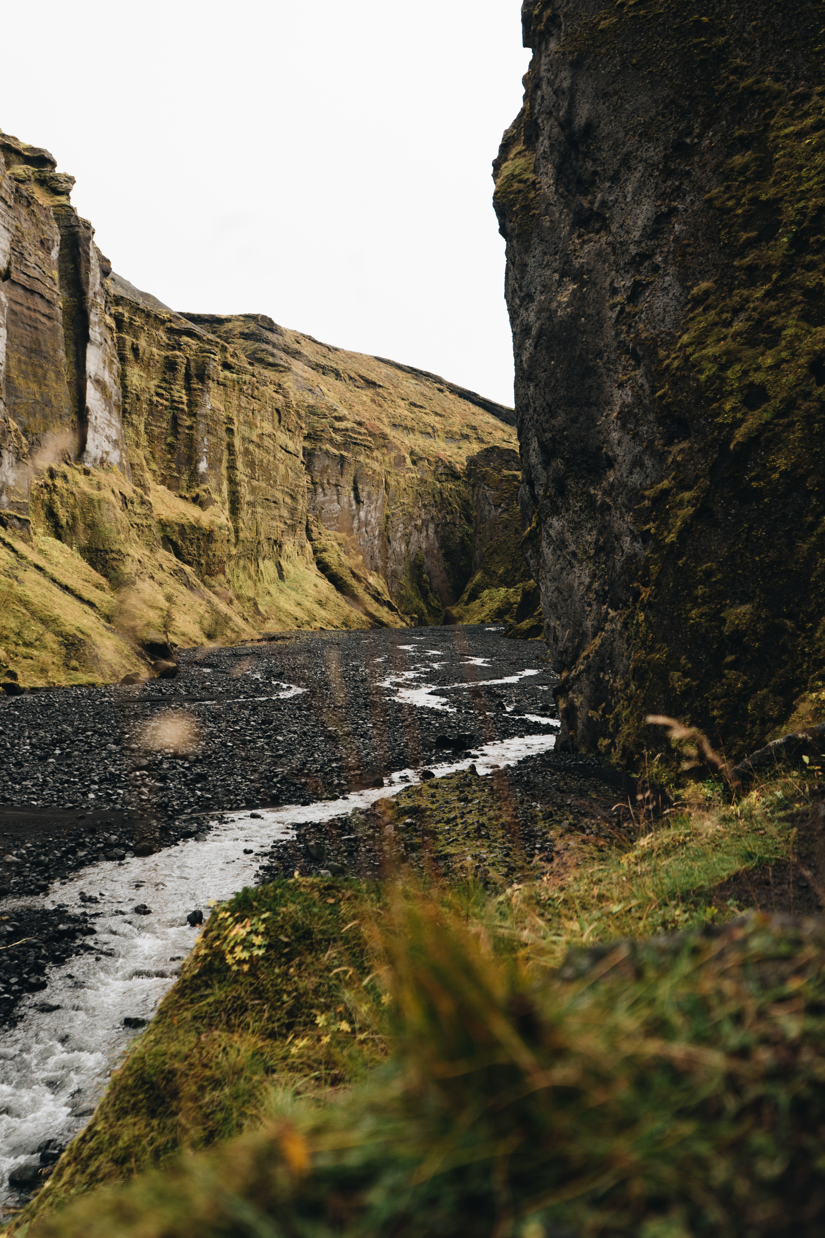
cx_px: 362
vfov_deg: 51.5
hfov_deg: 35.9
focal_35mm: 37
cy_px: 491
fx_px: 1271
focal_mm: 28
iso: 200
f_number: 4
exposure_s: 1/400
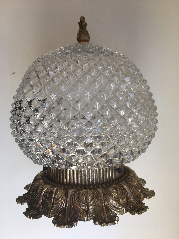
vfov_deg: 61.7
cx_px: 90
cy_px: 120
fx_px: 200
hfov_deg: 48.2
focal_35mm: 29
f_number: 2.2
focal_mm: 4.15
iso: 32
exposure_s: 1/100
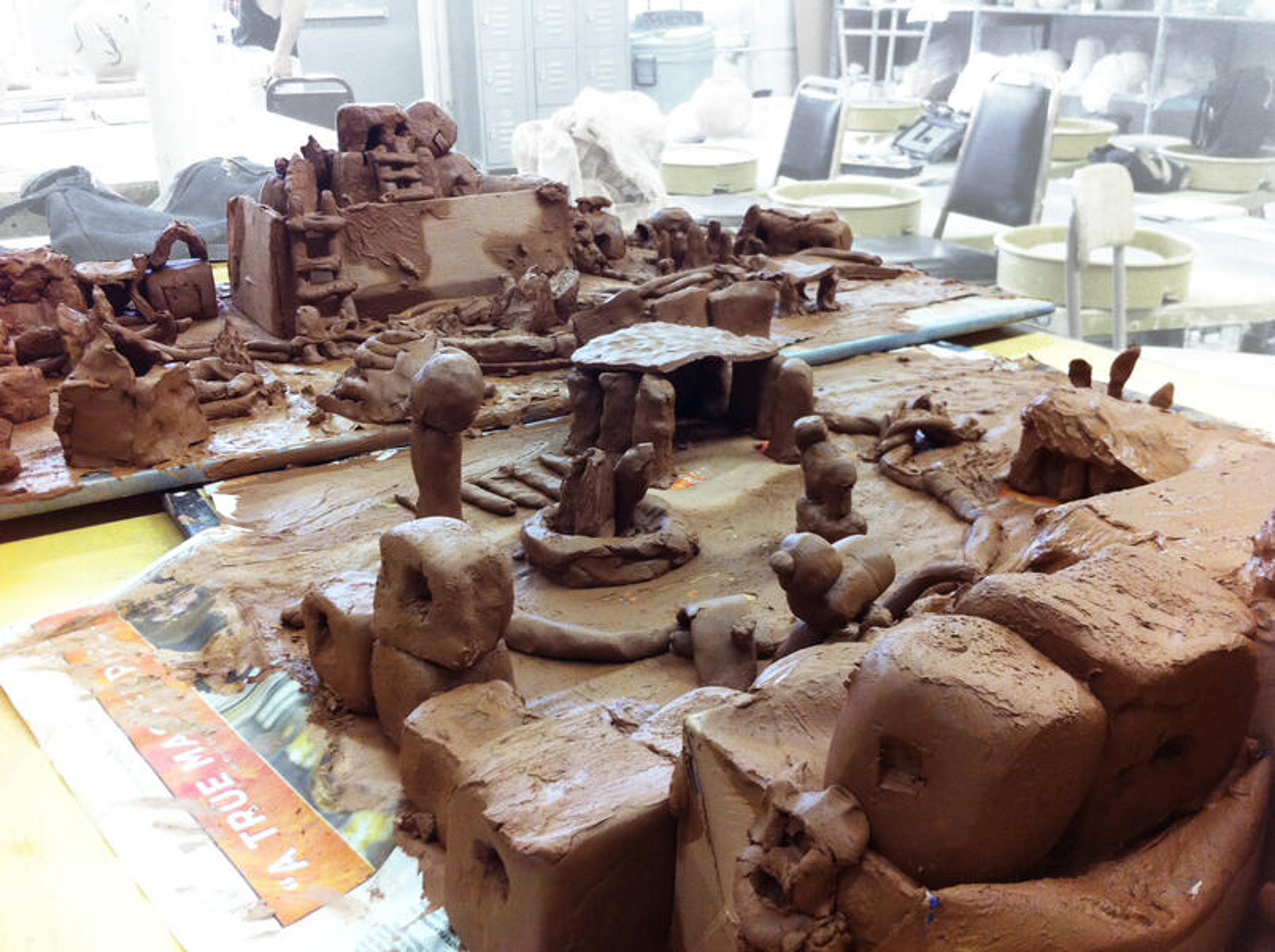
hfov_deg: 52.7
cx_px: 638
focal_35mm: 35
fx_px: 1287
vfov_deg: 40.6
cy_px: 476
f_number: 2.8
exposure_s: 1/15
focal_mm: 3.85
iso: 160
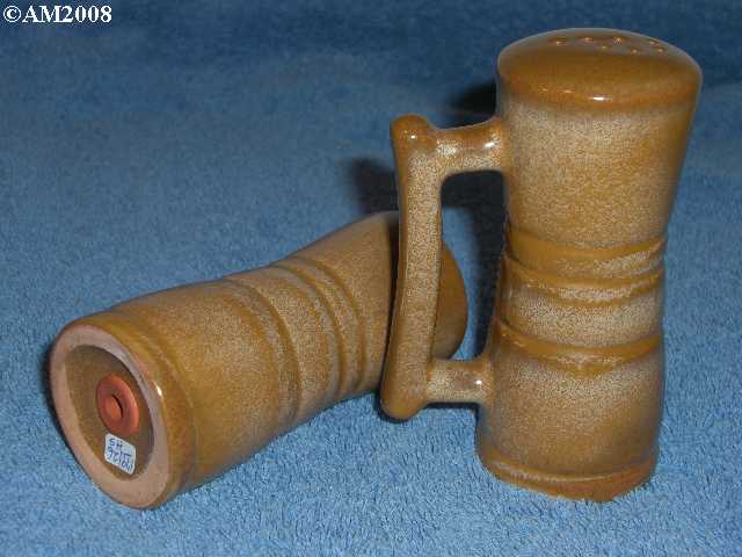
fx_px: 1415
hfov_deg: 29.4
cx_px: 371
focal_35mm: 66
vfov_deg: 22.3
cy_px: 278
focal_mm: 13.7
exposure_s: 1/30
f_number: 7.6
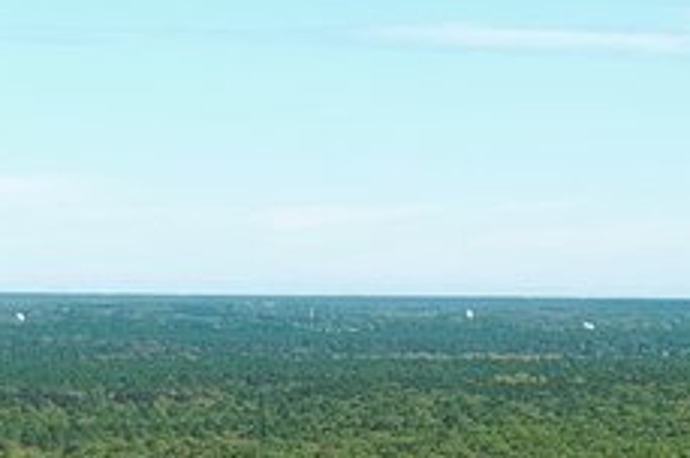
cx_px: 478
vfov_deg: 5.7
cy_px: 1623
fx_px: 4134
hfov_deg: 9.5
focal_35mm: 216
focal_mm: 10.57
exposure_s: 1/1000
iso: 100
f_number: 2.8
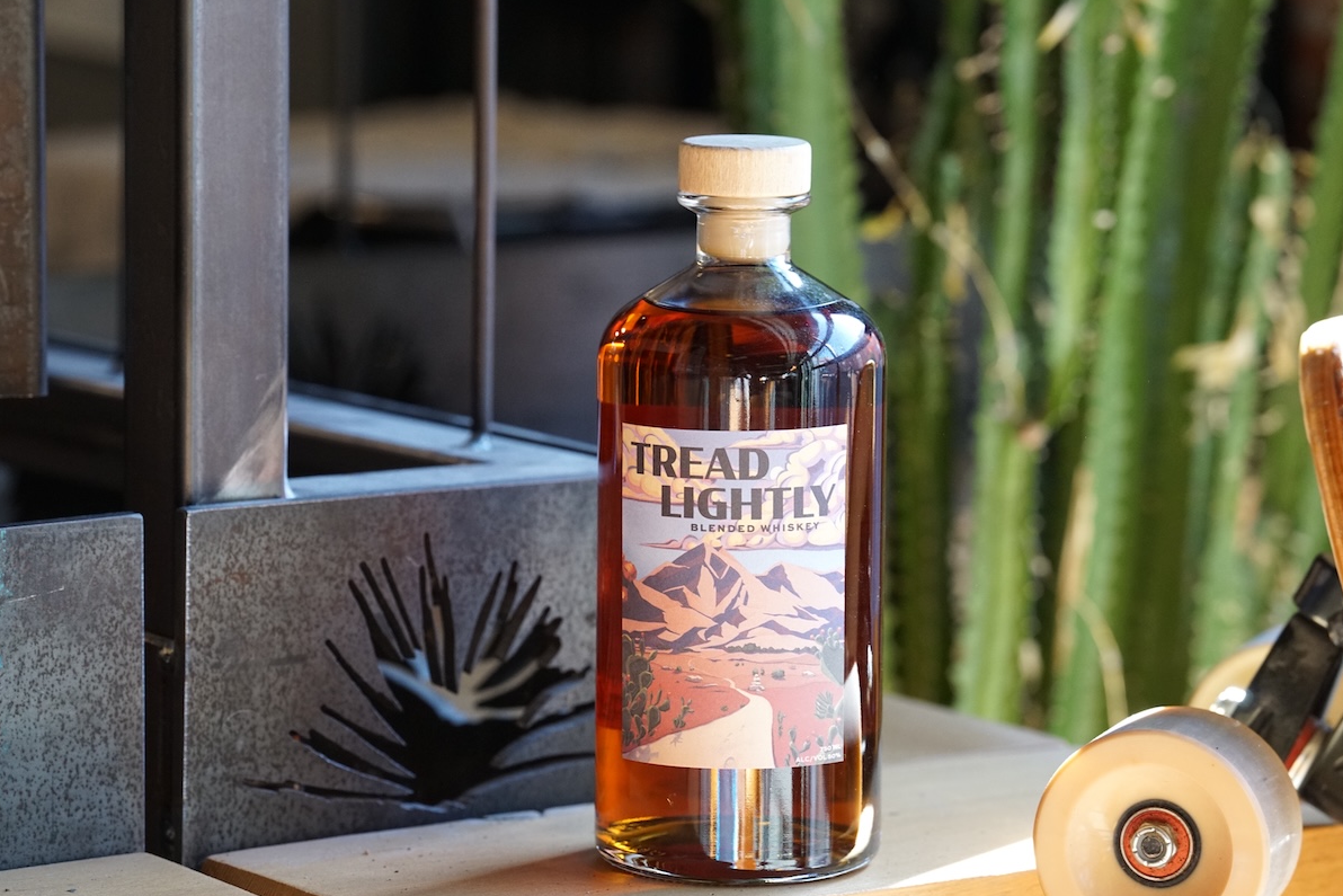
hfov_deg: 13.0
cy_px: 447
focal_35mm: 159
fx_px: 5913
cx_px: 675
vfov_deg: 8.7
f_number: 4
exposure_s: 1/200
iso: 1000
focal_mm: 105
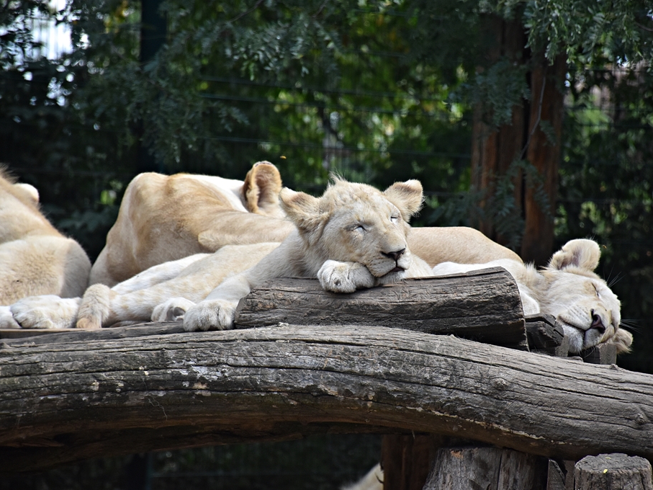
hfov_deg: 8.7
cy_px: 245
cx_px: 348
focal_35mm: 228
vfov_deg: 6.5
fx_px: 4300
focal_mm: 140
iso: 800
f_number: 5.6
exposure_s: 1/1000
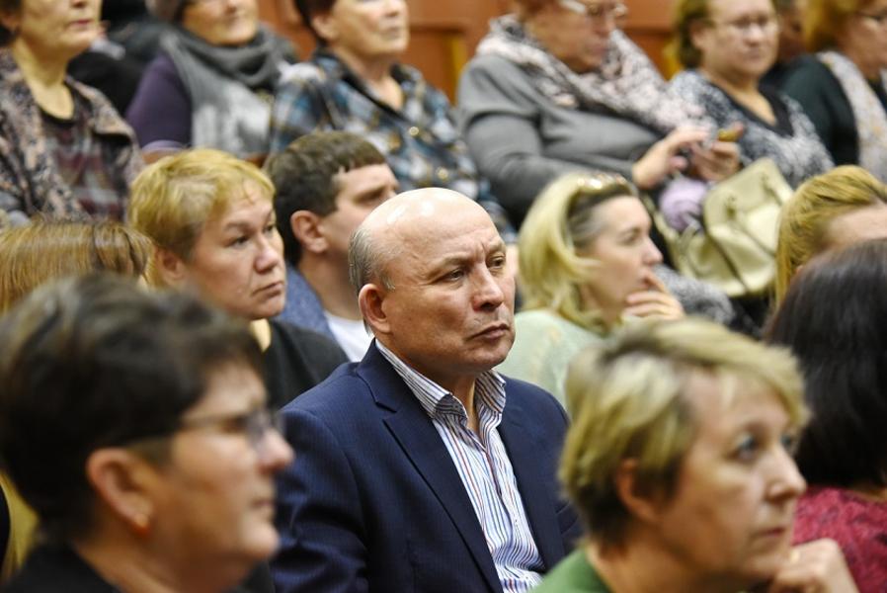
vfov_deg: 9.2
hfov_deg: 13.7
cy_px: 296
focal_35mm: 150
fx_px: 3698
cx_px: 444
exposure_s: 1/125
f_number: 5
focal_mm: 150
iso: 5000
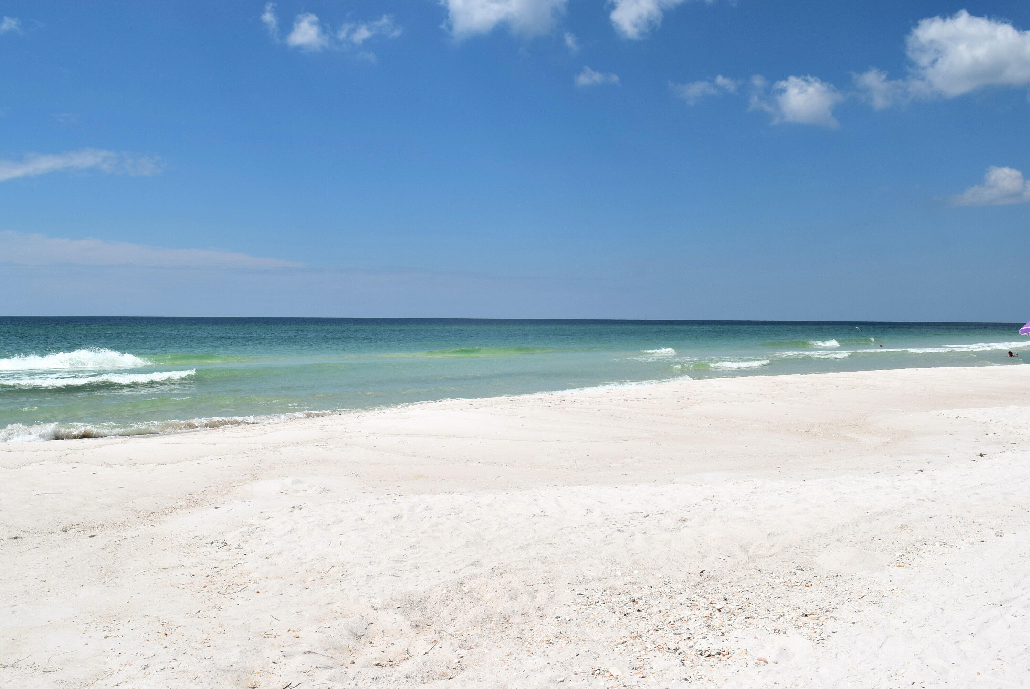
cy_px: 344
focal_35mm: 32
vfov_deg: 41.8
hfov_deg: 59.5
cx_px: 515
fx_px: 902
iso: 200
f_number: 13
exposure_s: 1/640
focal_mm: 21
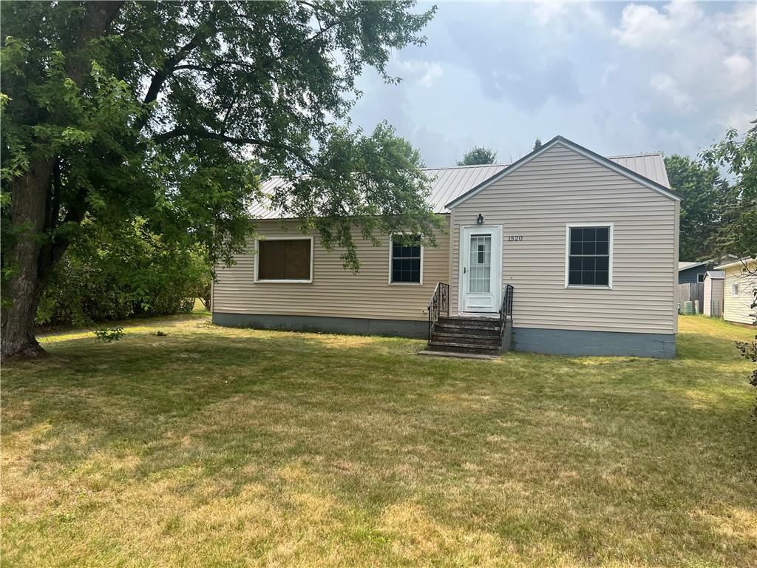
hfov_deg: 67.3
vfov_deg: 53.1
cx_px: 378
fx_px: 569
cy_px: 284
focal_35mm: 26
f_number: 1.5
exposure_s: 1/2571
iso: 50
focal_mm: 5.7
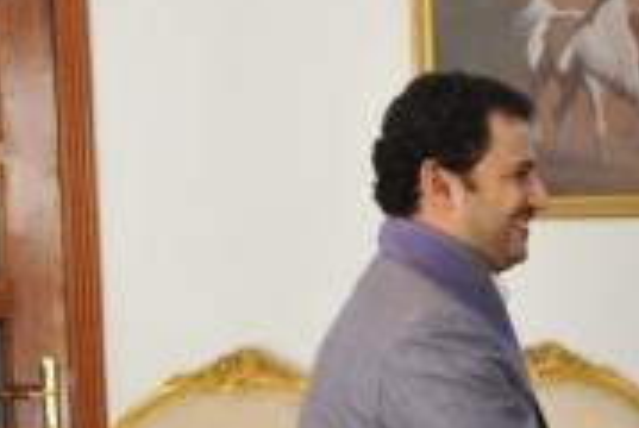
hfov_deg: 19.5
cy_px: 341
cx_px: 700
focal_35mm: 100
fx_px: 1778
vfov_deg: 13.7
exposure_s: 1/60
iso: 400
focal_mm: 40
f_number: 3.2
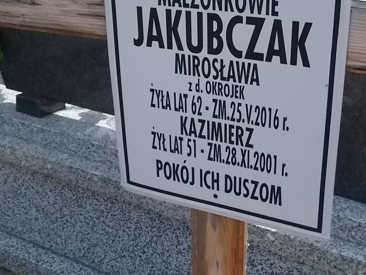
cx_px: 236
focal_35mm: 43
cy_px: 64
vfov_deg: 32.9
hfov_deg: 43.4
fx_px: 455
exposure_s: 1/500
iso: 400
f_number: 8
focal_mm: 4.6
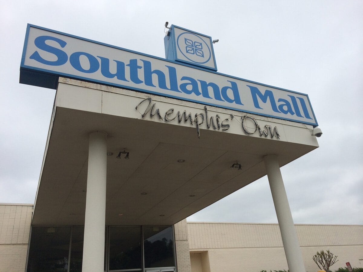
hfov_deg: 60.0
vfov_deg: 46.8
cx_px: 182
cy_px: 136
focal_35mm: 30
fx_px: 315
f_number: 2.2
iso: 40
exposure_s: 1/2933
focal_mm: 4.12
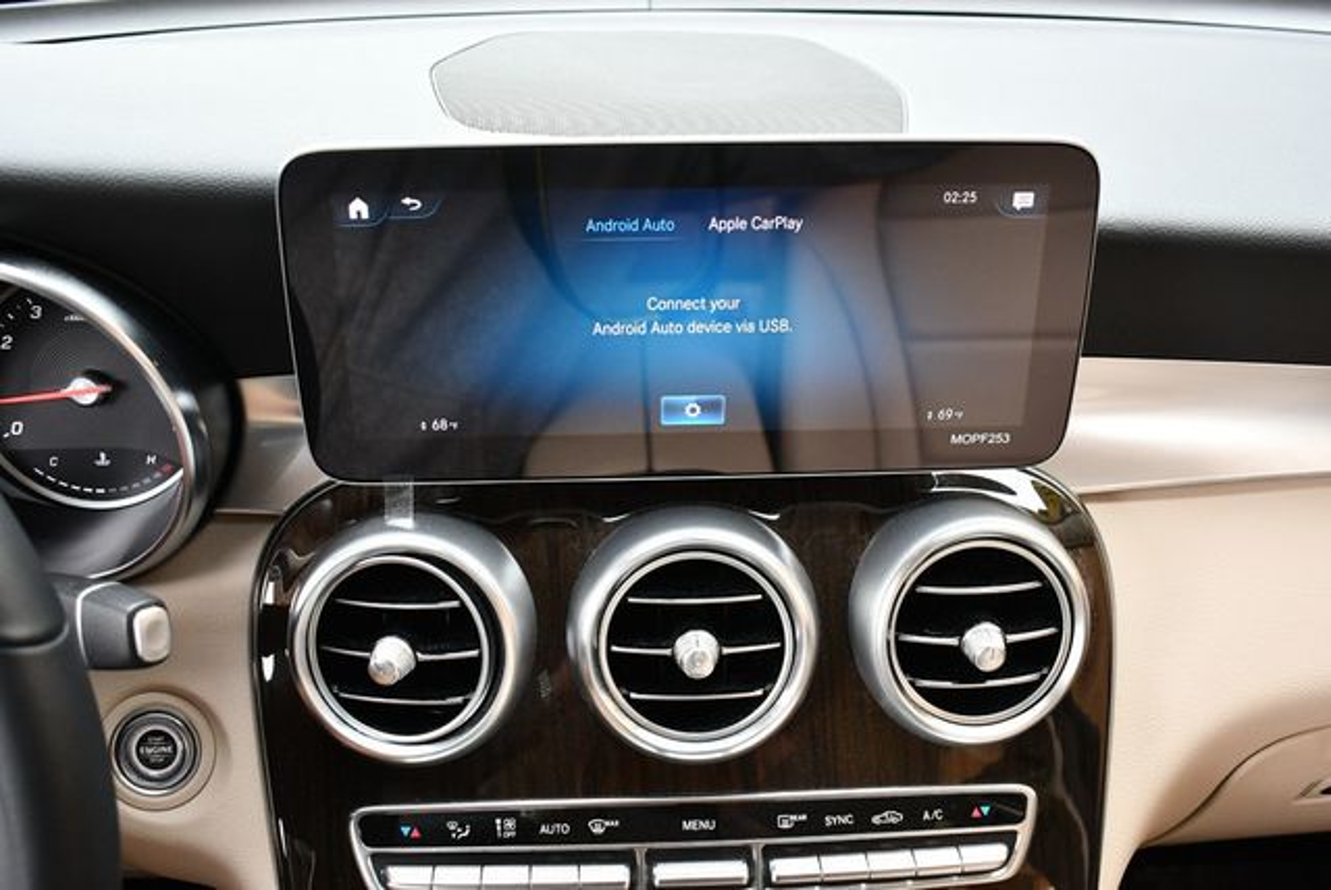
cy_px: 445
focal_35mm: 36
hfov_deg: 53.1
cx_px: 666
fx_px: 1332
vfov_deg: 36.9
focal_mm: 18
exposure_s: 1/250
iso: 800
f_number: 3.5
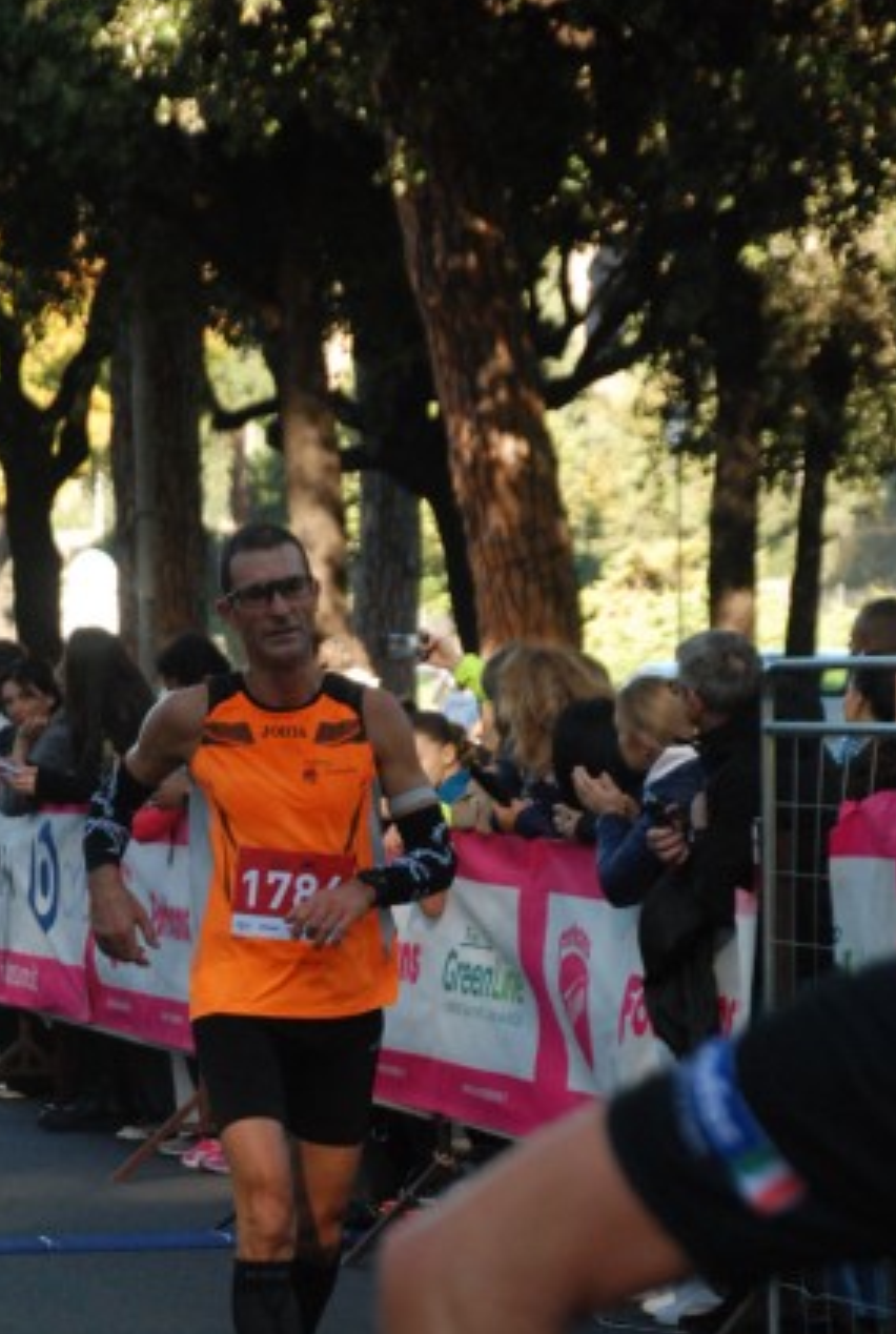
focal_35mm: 181
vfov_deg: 11.3
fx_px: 6713
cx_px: 320
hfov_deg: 7.6
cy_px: 877
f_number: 5.6
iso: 1000
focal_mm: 85
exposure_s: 1/400
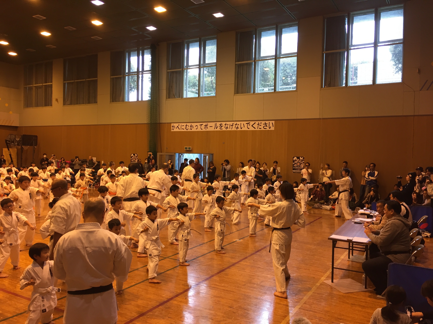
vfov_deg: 48.2
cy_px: 162
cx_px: 216
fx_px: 363
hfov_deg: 61.7
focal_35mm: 29
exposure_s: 1/33
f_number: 2.2
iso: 40
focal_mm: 4.15
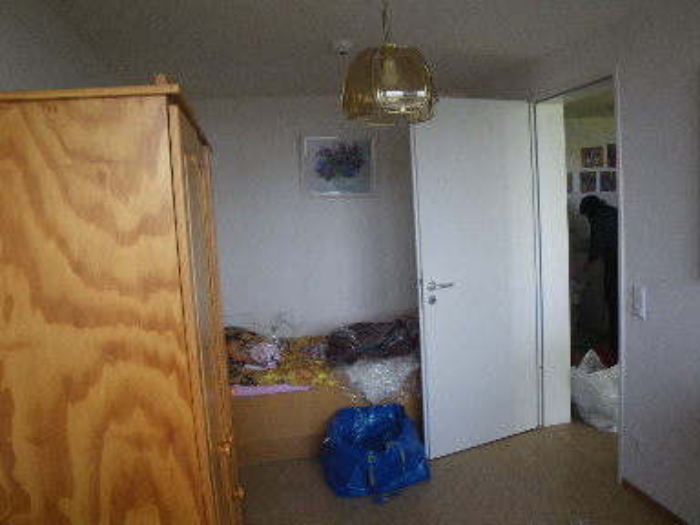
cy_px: 262
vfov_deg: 49.7
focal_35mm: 28
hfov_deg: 63.4
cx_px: 350
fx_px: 566
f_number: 3.5
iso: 80
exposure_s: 1/50
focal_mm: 5
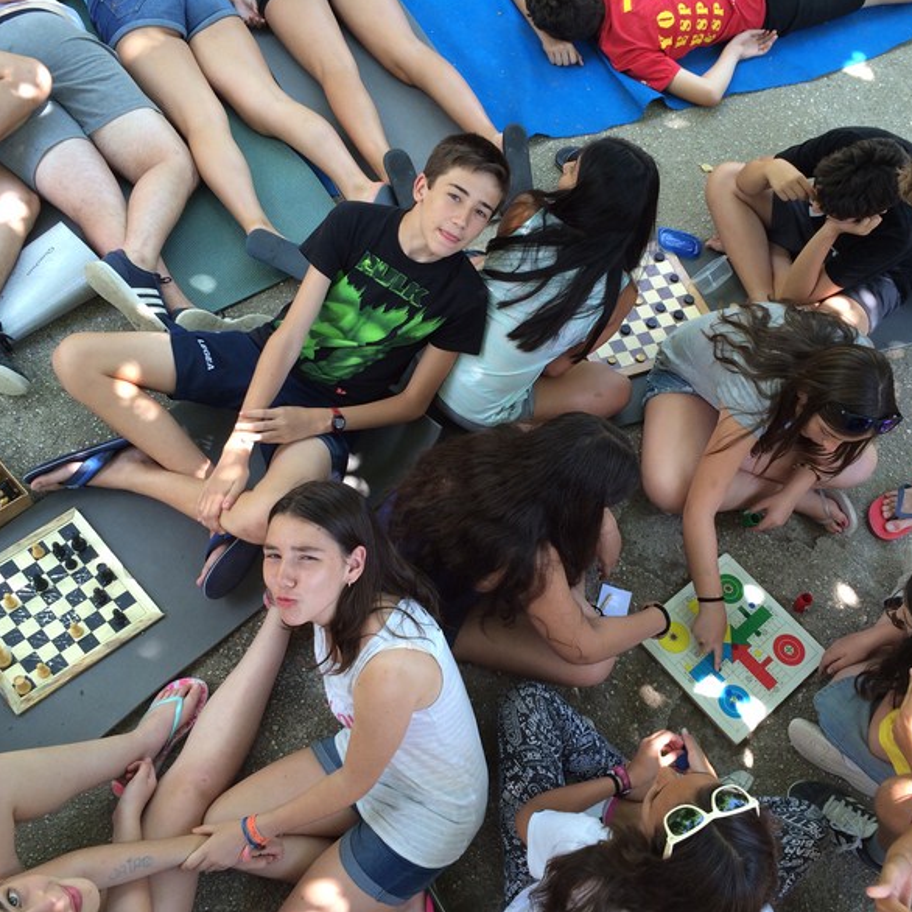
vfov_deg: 47.2
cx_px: 509
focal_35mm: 35
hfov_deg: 47.1
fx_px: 1043
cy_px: 458
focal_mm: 4.15
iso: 40
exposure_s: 1/100
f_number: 2.2
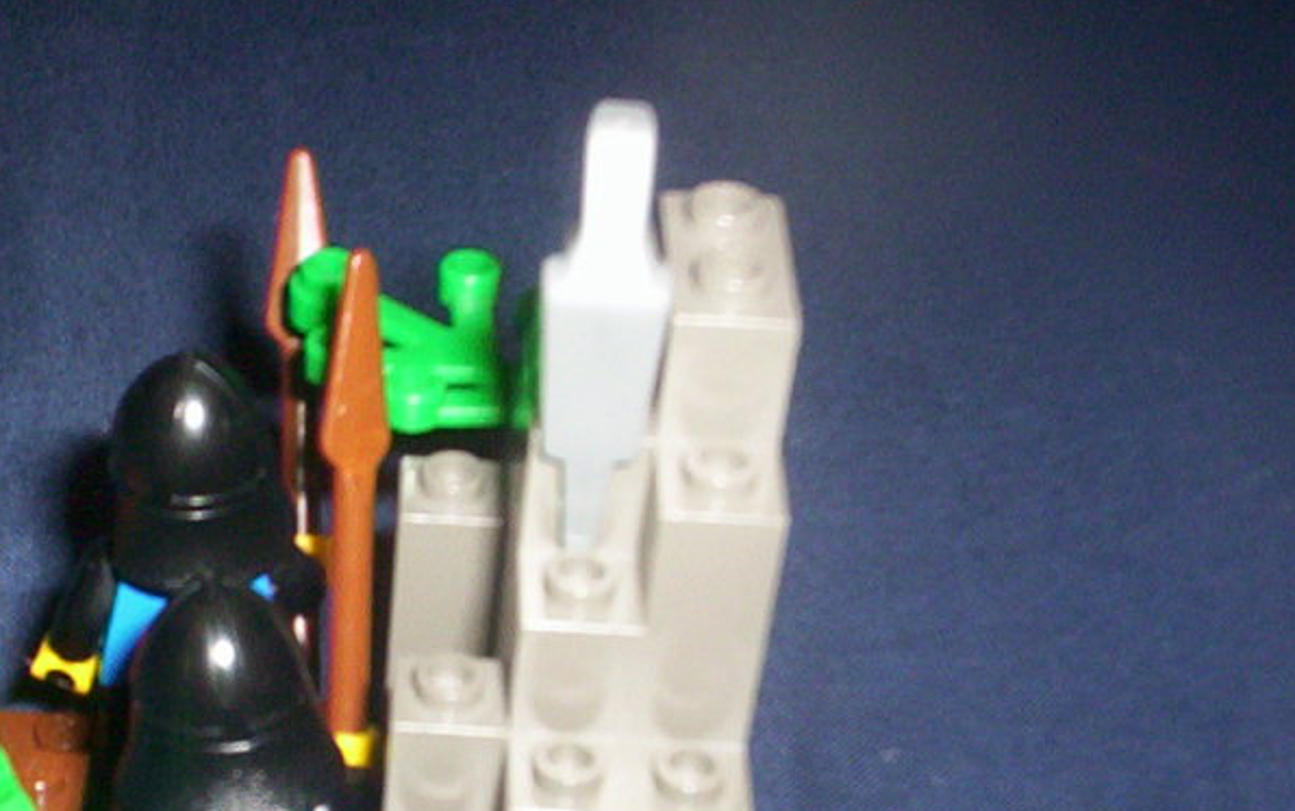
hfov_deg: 25.2
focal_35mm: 80
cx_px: 187
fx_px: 2825
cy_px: 709
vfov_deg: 16.1
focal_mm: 4.99
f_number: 4.5
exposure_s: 1/60
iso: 140
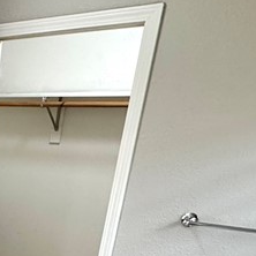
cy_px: 317
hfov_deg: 23.4
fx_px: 477
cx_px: -138
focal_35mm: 57
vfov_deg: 26.3
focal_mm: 2.22
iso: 250
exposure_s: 1/120
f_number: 2.2
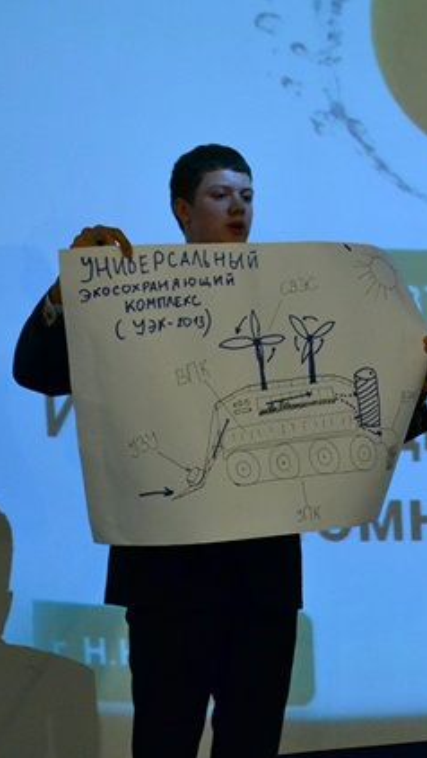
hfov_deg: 12.1
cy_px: 382
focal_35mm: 100
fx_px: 2009
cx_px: 307
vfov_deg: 21.3
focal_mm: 42
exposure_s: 1/60
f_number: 5.3
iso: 3200
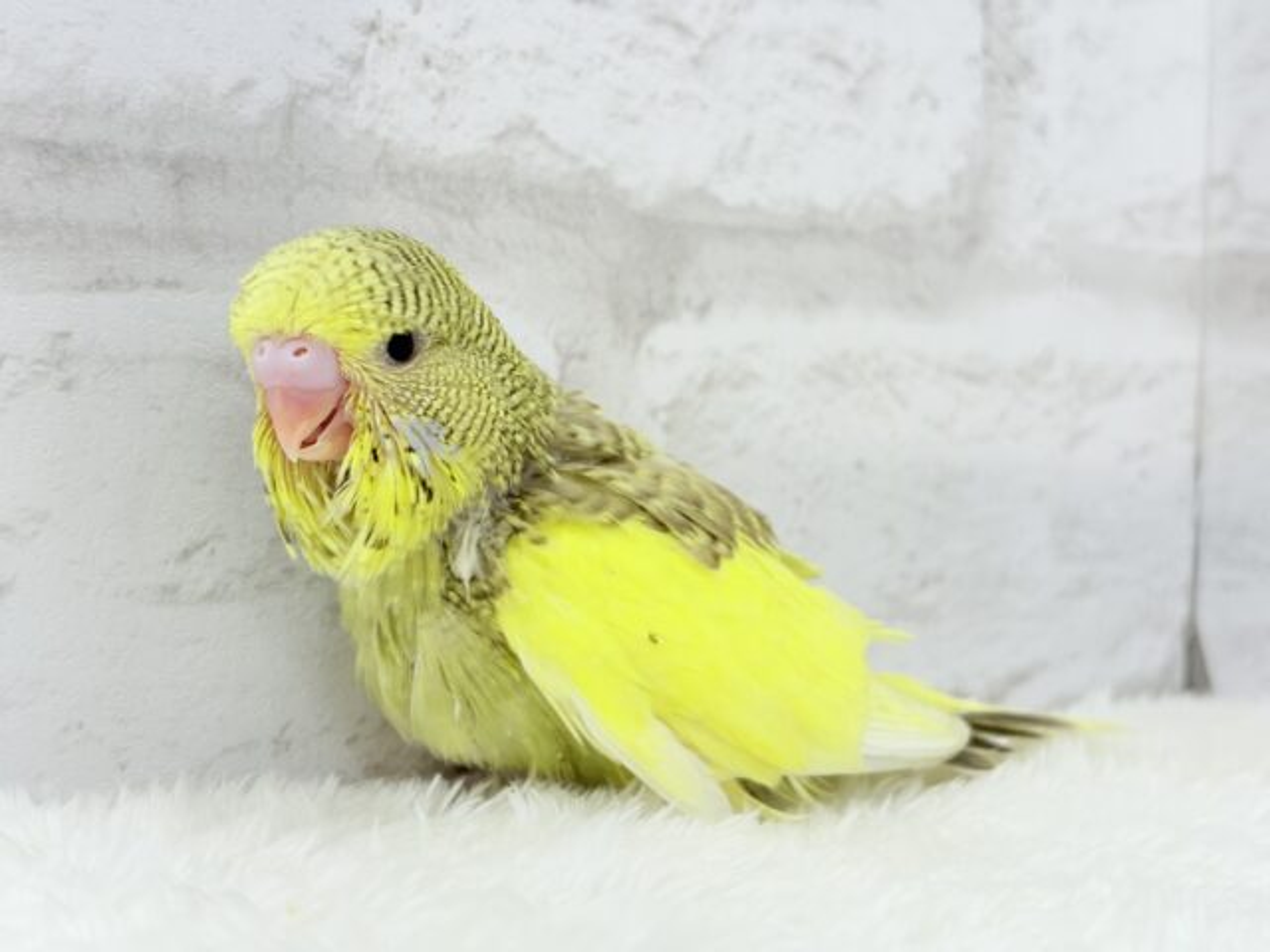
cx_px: 635
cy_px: 476
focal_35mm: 52
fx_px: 1908
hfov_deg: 36.8
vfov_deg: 28.0
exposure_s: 1/50
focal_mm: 5.96
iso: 32
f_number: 1.6
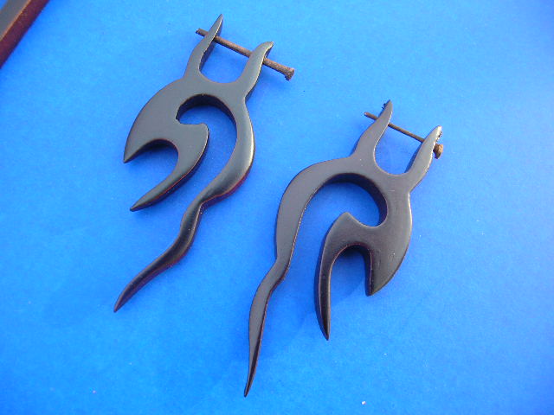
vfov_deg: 40.7
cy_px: 208
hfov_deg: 52.6
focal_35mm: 35
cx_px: 277
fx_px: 560
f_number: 2.8
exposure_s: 1/69.3
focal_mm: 5.8
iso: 50
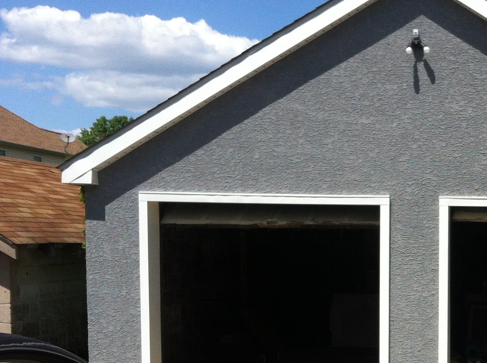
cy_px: 324
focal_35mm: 75
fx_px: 1053
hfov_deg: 24.8
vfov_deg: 19.2
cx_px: 493
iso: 80
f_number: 2.8
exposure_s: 1/1885
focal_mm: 3.85
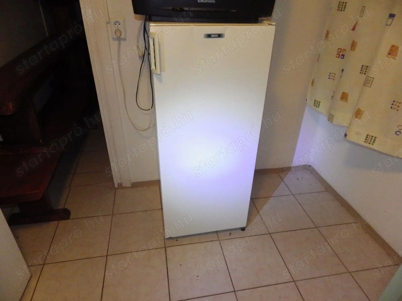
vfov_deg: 61.1
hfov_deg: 76.4
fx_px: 255
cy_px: 150
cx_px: 201
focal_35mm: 22
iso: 800
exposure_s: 1/25
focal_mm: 4
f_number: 3.1
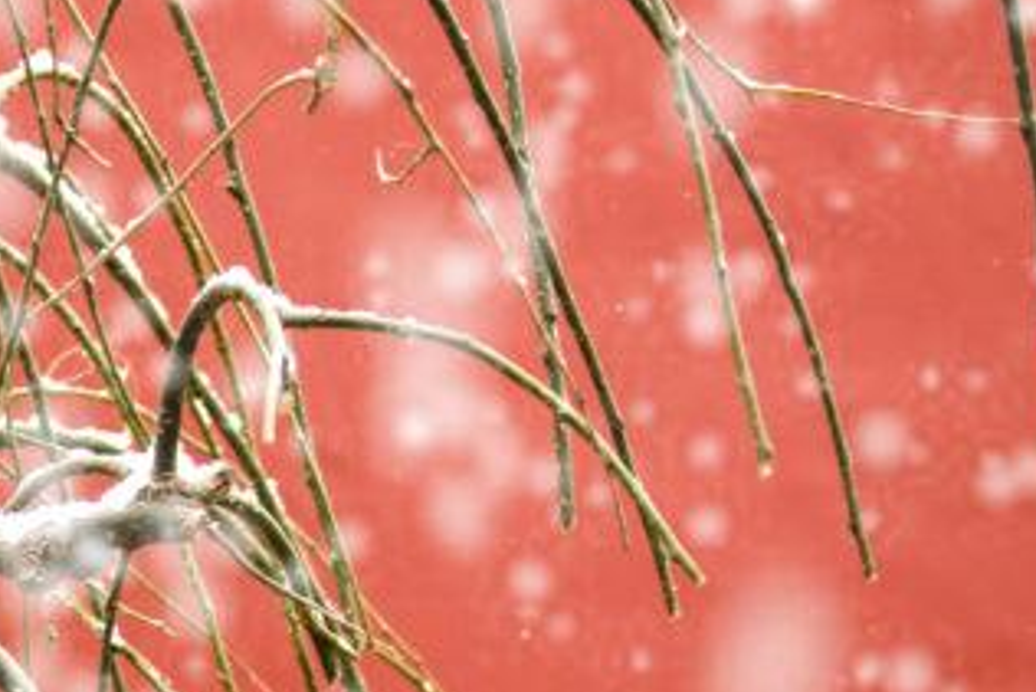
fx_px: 7456
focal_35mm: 259
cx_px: -554
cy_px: 684
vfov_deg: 5.3
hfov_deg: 7.8
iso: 100
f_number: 4.5
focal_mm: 80
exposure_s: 1/125
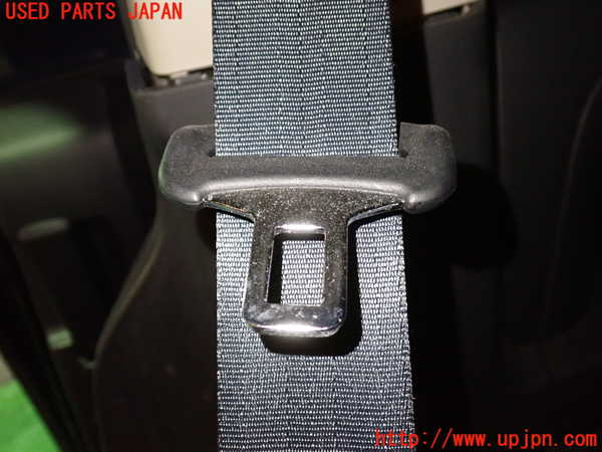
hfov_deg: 56.8
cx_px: 301
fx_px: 557
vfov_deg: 44.2
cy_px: 226
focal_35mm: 32
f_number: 2.4
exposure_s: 1/30
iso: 800
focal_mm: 5.79
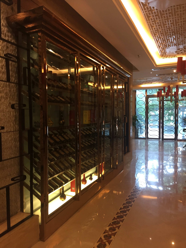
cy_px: 124
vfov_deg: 61.7
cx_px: 93
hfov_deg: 48.2
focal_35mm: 29
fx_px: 208
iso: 100
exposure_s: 1/30
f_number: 2.2
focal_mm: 4.15
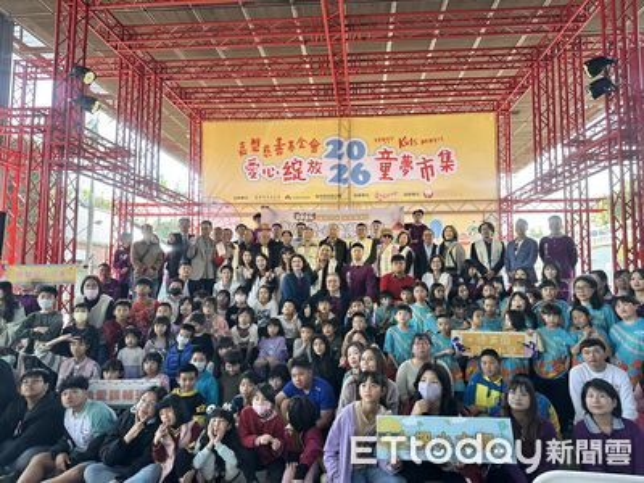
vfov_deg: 56.8
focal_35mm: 24
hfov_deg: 71.6
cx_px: 322
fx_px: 446
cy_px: 242
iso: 80
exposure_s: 1/185
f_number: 1.78
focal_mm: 6.86
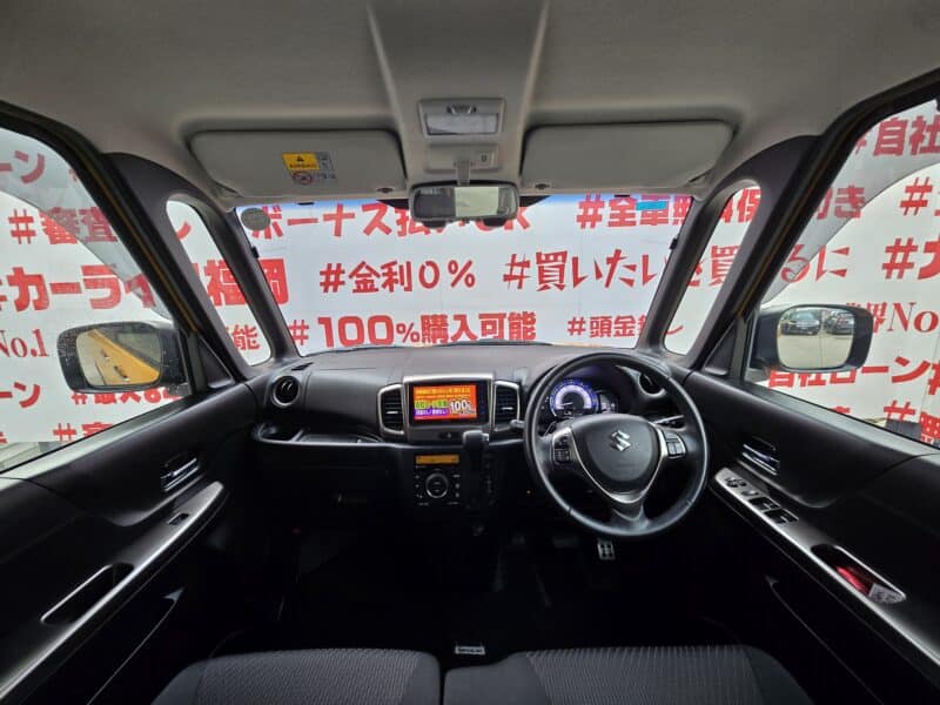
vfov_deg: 89.9
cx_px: 470
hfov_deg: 106.2
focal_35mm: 13
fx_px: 353
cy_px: 352
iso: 80
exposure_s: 1/50
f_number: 2.2
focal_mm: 2.2
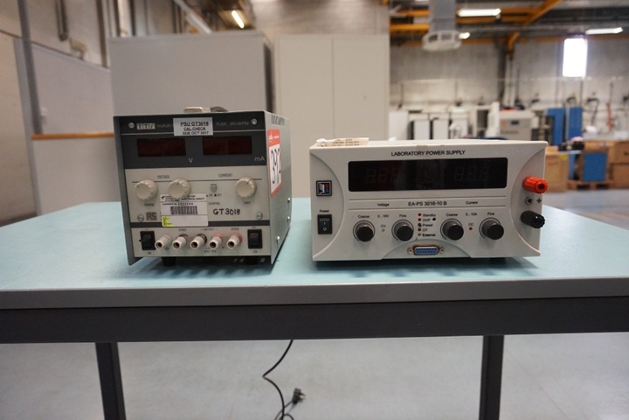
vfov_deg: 53.1
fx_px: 419
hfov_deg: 73.7
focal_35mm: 24
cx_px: 314
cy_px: 210
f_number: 3.5
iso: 2000
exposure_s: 1/160
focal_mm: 16
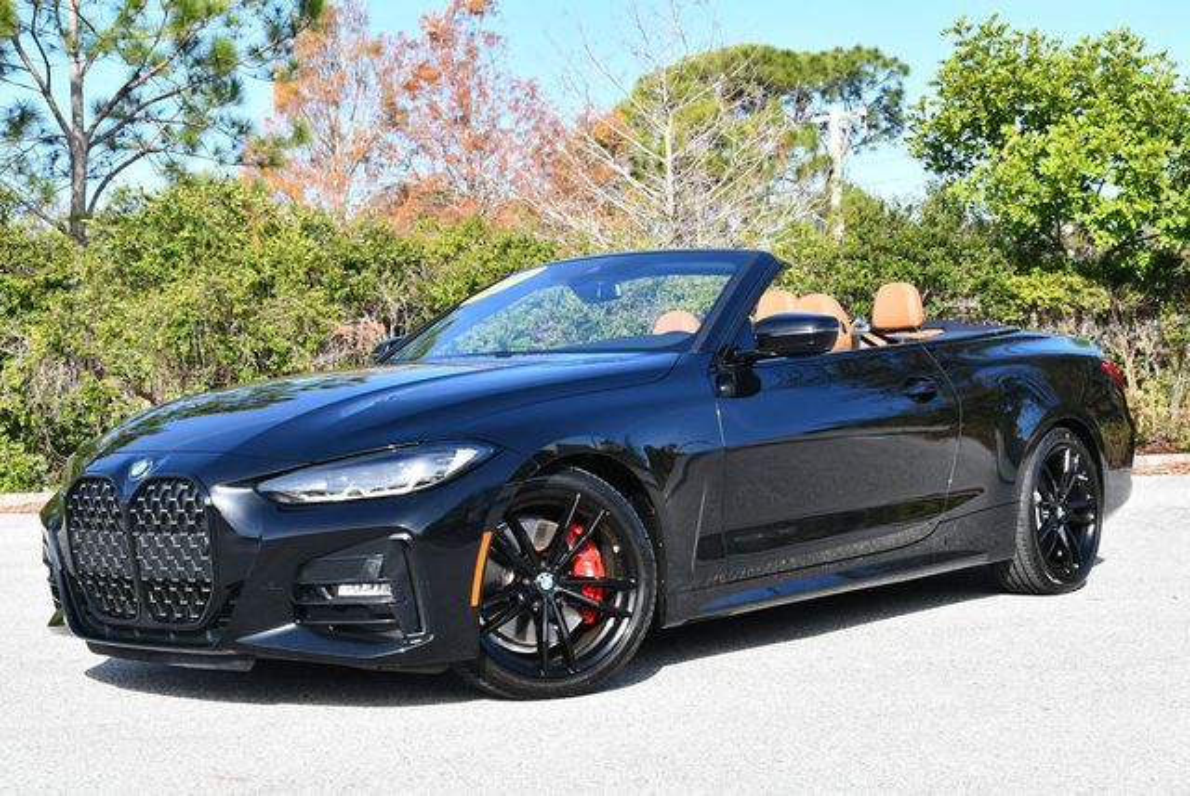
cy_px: 398
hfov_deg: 33.4
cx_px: 595
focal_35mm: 60
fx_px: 1985
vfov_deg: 22.7
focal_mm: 30
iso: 180
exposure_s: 1/250
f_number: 8
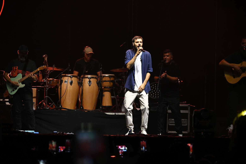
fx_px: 1674
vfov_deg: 5.6
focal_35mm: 245
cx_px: 121
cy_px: 81
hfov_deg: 8.4
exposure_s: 1/200
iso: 2000
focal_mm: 160
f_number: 5.6
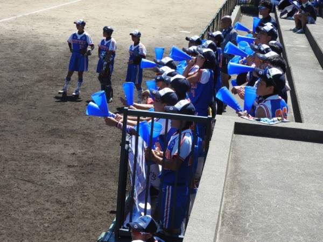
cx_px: 162
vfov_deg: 15.6
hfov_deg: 20.7
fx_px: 886
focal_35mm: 95
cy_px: 121
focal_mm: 17
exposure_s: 1/400
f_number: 4.8
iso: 100
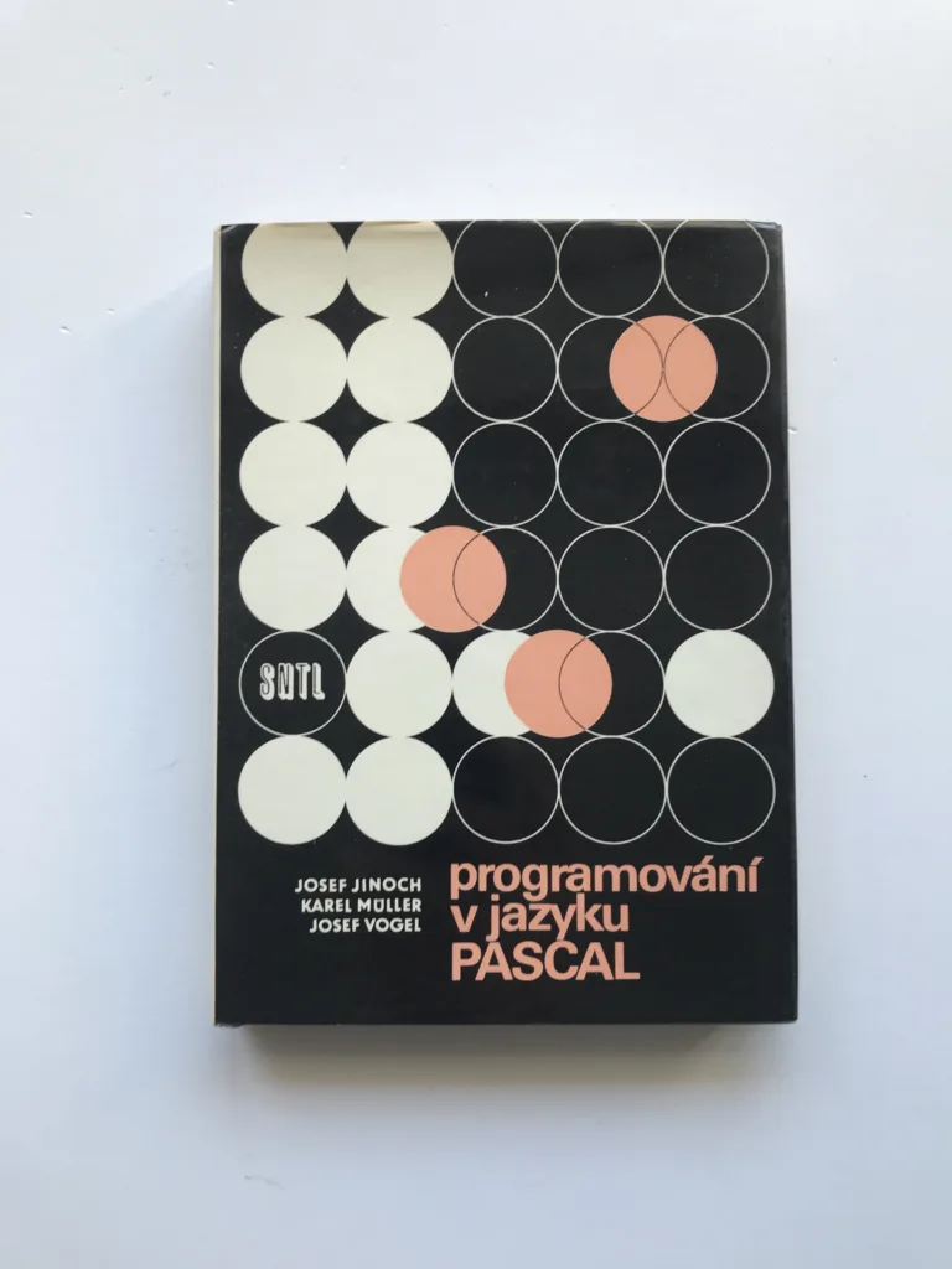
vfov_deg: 63.4
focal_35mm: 28
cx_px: 476
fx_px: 1027
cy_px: 634
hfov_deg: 49.7
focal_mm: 3.99
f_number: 1.8
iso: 32
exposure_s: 1/50
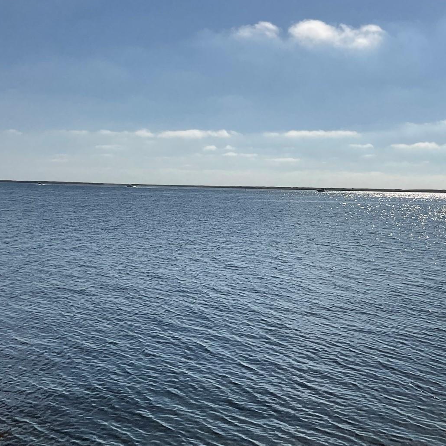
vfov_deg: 33.4
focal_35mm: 51
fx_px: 743
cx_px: 253
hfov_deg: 33.3
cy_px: 236
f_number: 1.8
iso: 20
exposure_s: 1/8621
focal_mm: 3
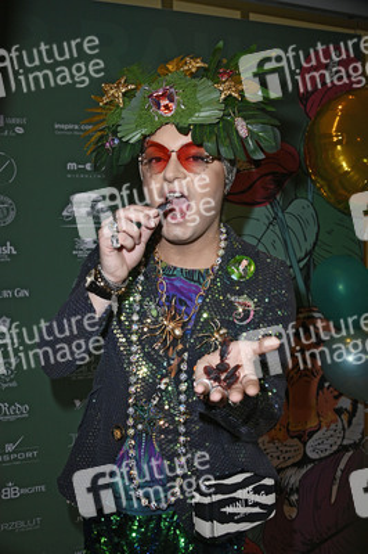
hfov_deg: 41.0
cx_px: 184
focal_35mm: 32
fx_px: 491
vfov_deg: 58.8
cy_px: 277
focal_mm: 32
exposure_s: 1/250
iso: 1000
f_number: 5.6
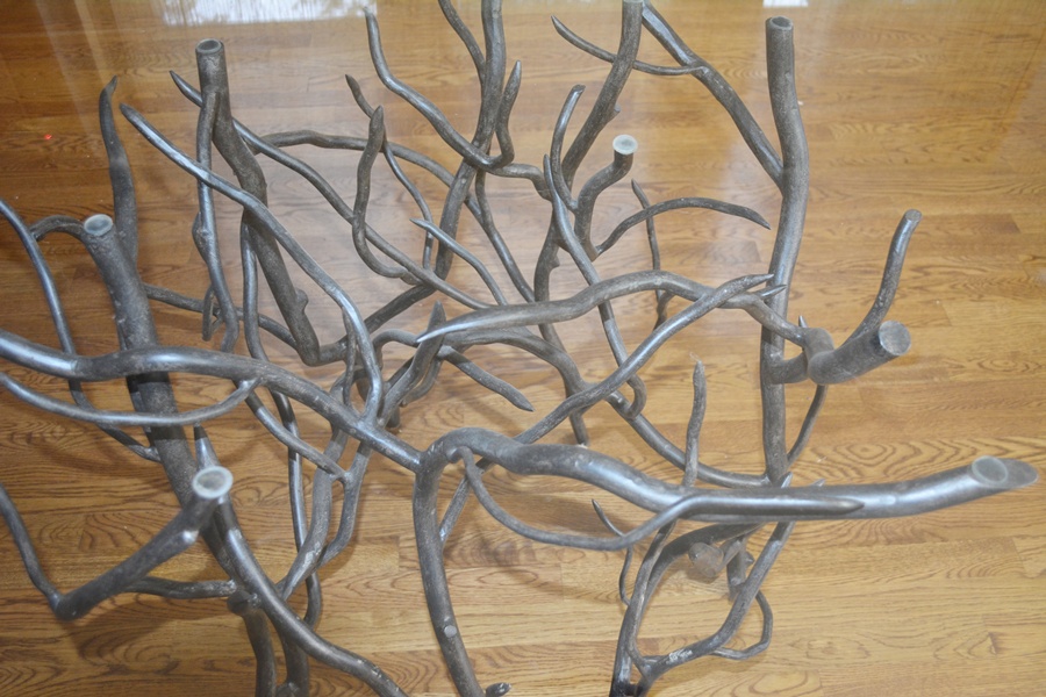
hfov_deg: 57.2
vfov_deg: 40.0
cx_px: 523
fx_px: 959
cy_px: 348
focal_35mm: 33
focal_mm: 22
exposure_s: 1/60
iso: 900
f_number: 4
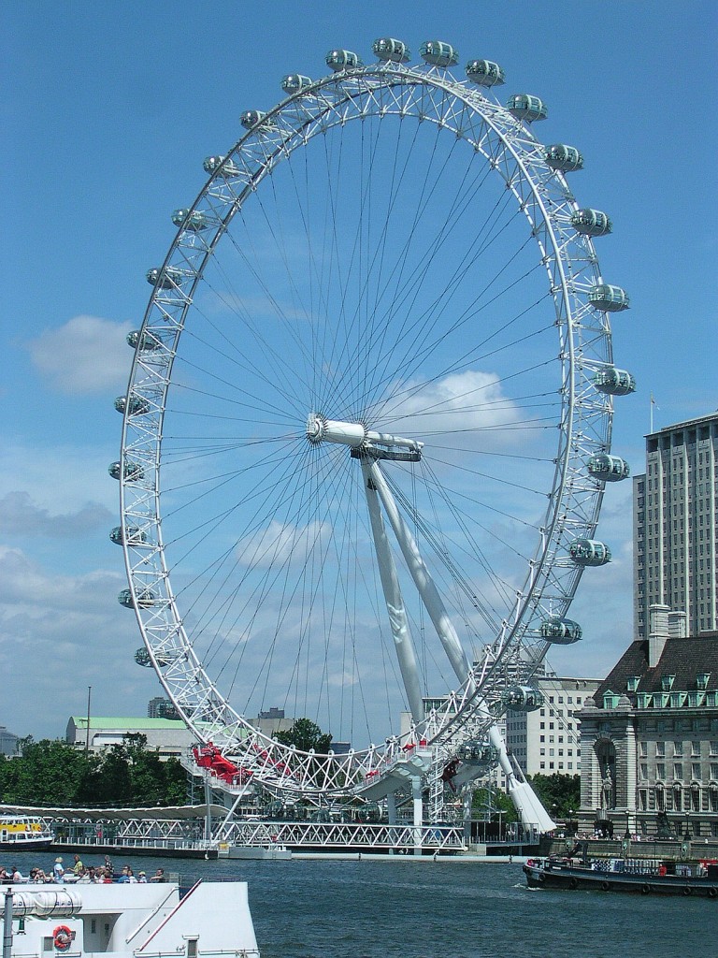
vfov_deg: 25.3
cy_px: 479
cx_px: 359
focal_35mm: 77
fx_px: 2129
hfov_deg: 19.1
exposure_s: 1/885
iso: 100
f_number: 4
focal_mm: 11.8
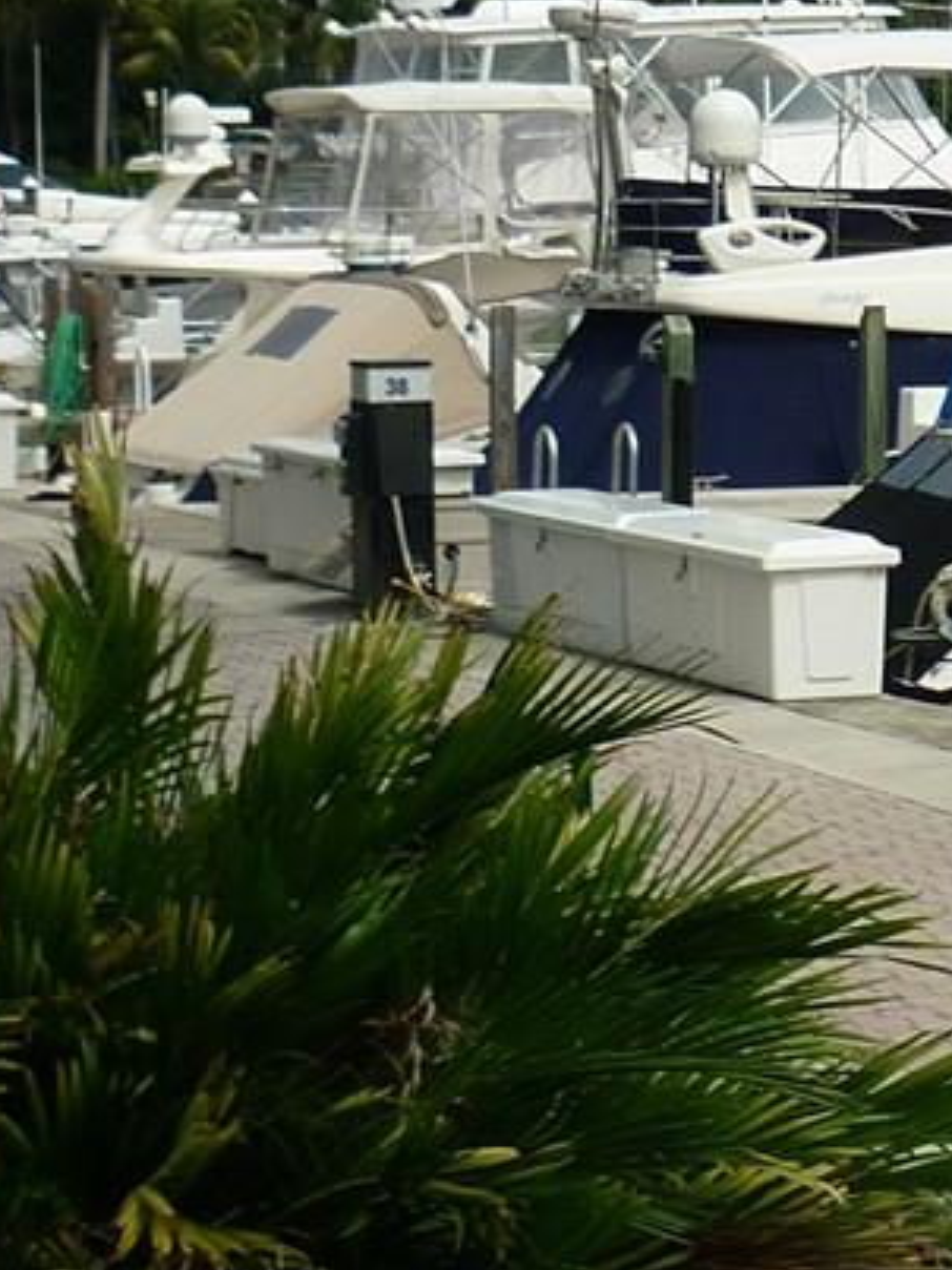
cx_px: 1519
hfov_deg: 10.8
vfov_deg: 14.9
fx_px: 4806
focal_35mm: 131
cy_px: 214
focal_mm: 5.5
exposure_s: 1/320
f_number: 8
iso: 80
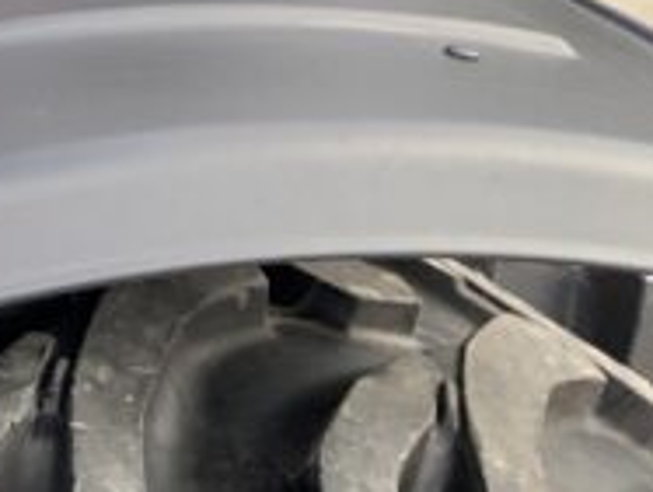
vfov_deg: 14.1
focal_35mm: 99
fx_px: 1871
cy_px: -220
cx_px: -388
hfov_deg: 17.4
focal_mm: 3
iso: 20
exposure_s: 1/122
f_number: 1.8
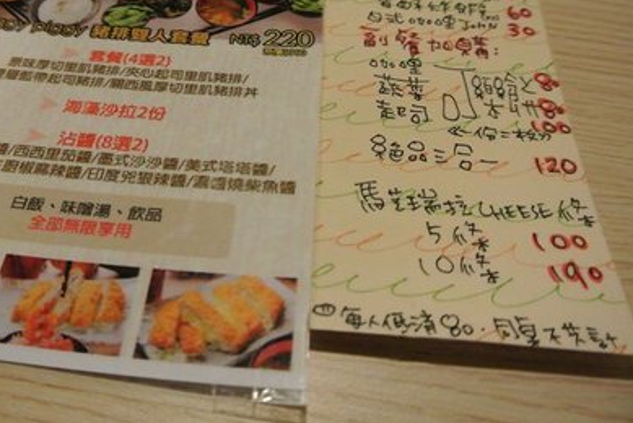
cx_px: 229
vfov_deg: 36.7
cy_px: 156
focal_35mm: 36
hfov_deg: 52.4
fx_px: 633
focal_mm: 10.7
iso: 2200
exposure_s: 1/125
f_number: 3.5
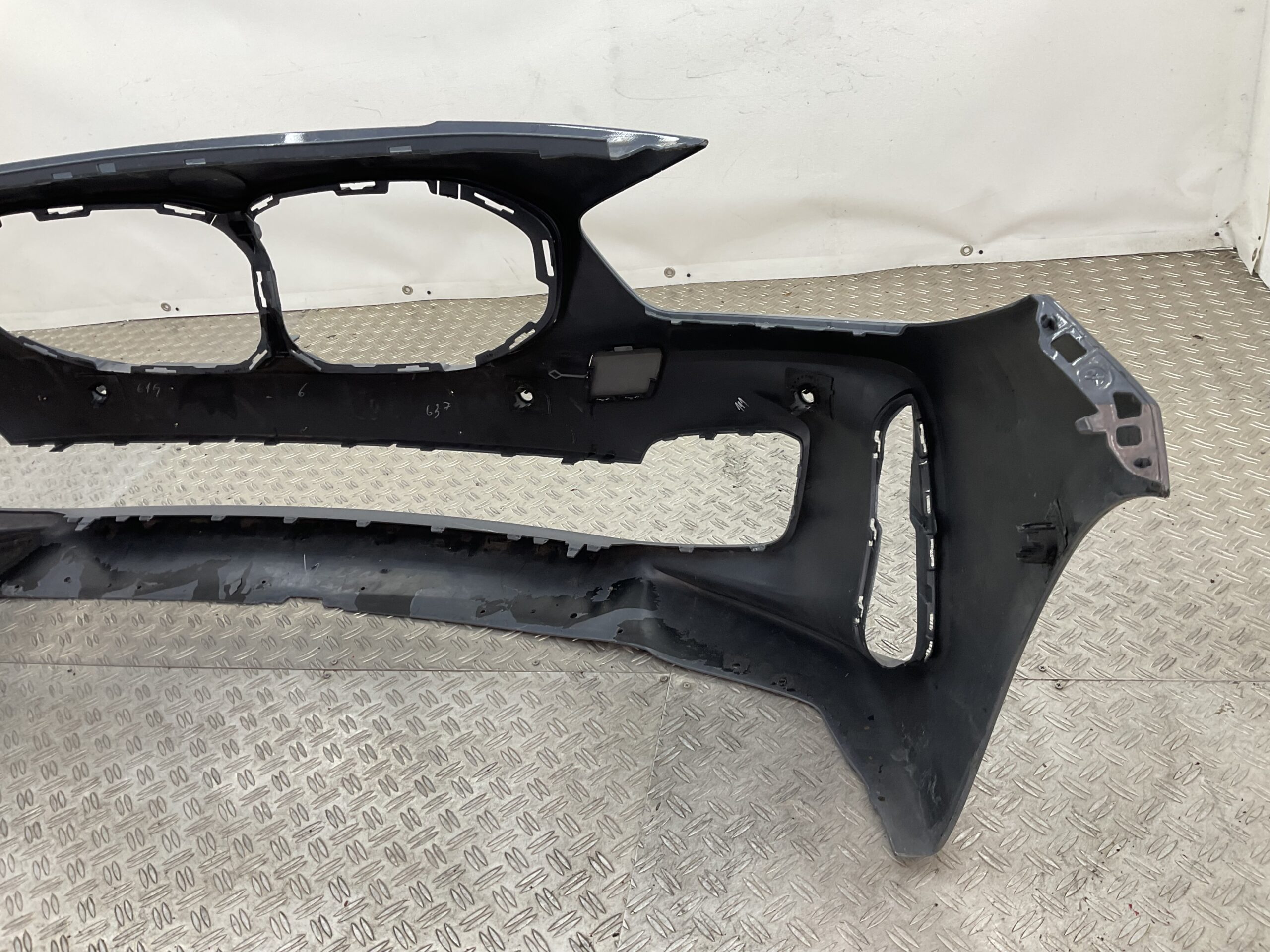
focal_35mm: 29
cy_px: 476
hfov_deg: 61.7
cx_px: 635
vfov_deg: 48.2
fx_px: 1064
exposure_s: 1/100
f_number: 1.8
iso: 32
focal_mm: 3
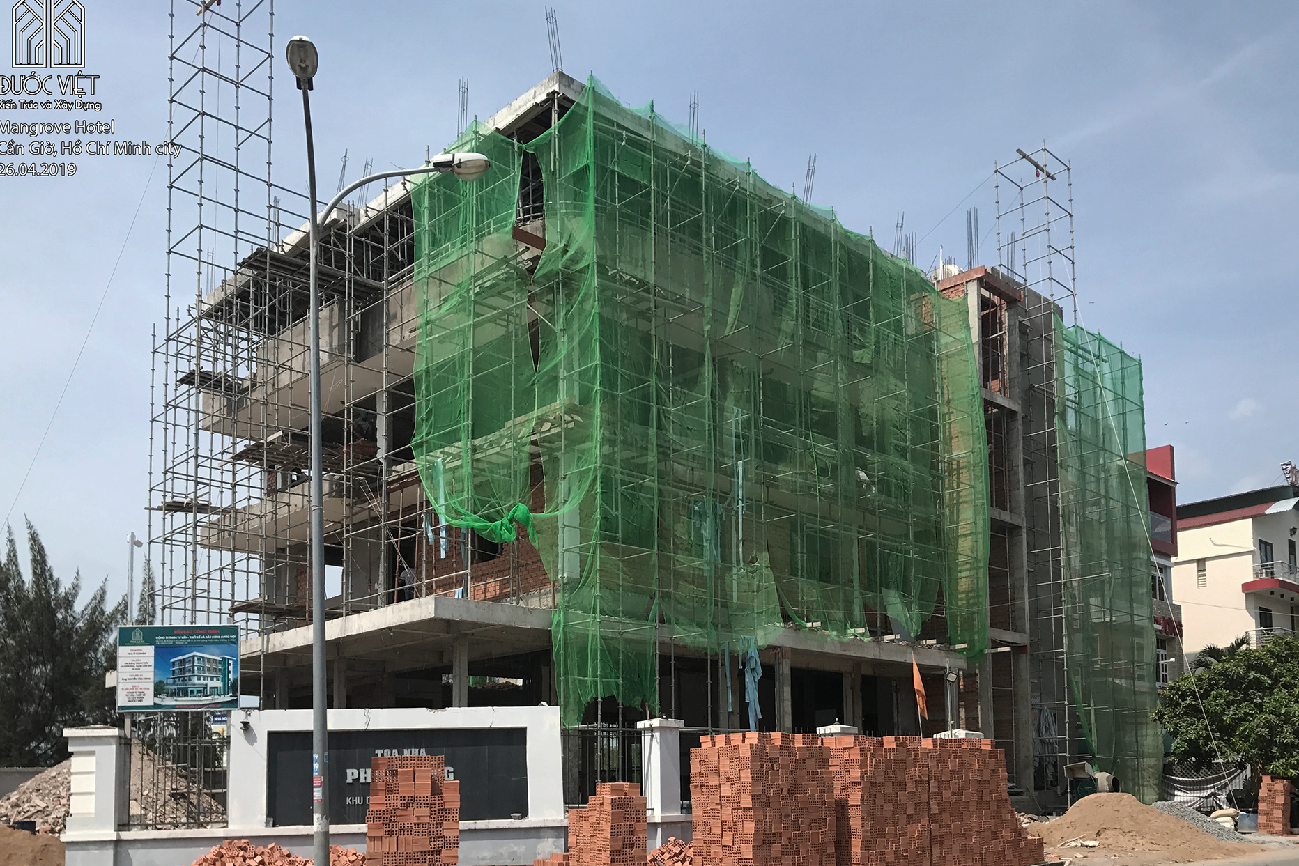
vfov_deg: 43.6
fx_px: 1083
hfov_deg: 61.9
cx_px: 637
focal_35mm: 30
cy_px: 447
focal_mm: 3.99
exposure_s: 1/2994
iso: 20
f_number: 1.8
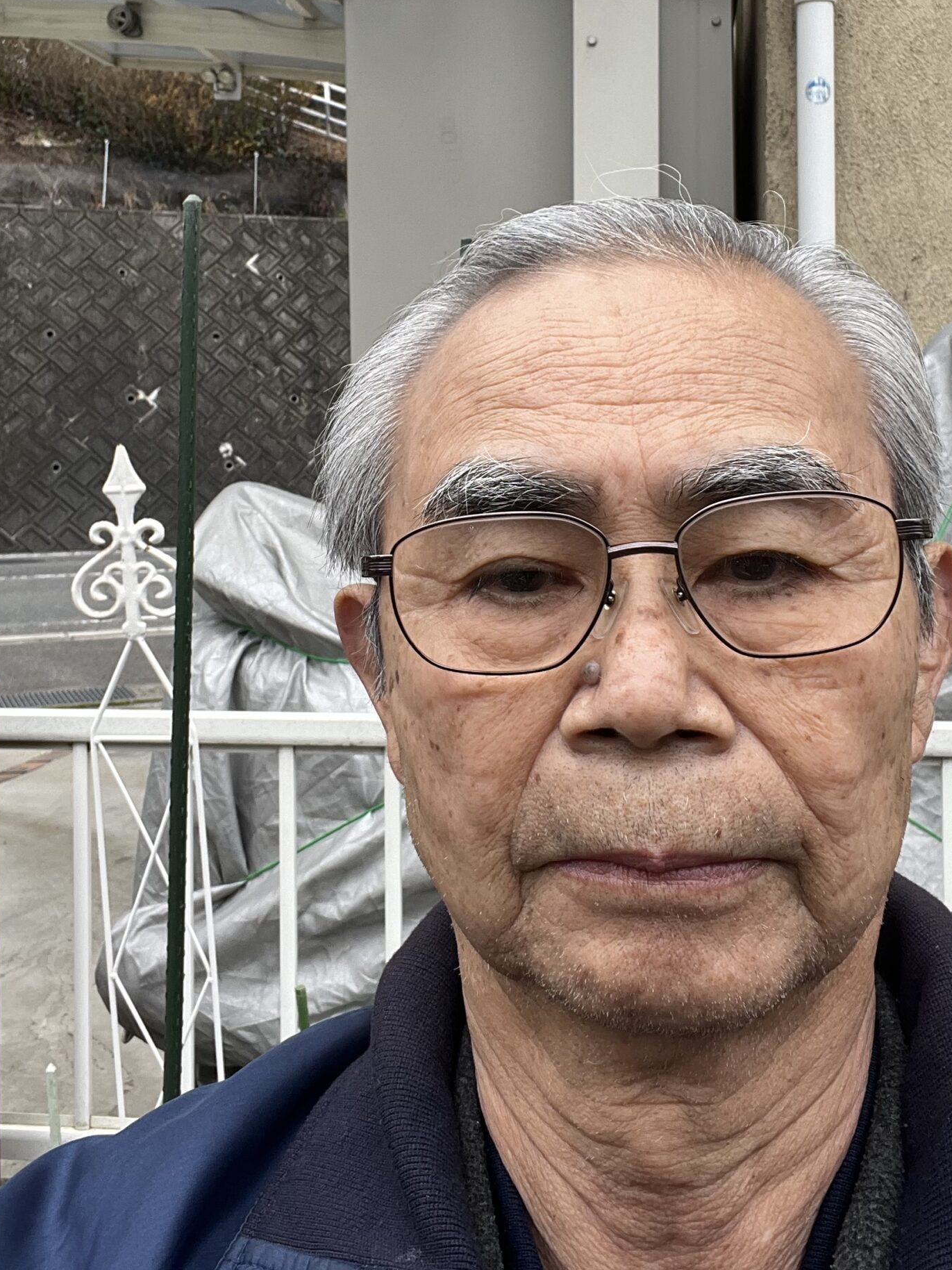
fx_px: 1541
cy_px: 426
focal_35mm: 42
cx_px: 482
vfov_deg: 44.2
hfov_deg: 34.3
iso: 25
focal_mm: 2.71
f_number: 2.2
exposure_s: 1/129
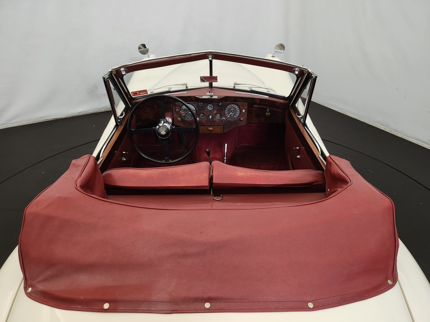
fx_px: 311
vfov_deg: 54.9
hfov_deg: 69.4
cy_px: 159
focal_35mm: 25
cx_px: 213
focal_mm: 5
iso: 500
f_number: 1.8
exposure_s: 1/25
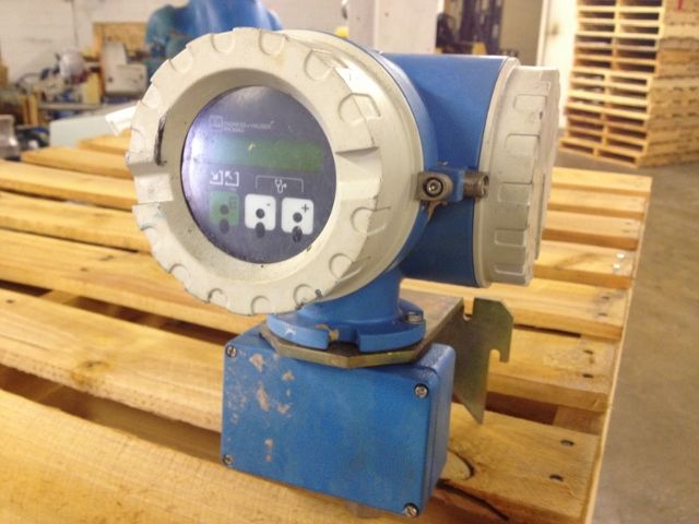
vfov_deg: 40.7
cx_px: 350
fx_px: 707
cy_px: 262
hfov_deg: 52.6
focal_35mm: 35
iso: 160
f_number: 2.4
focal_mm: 4.28
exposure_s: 1/20
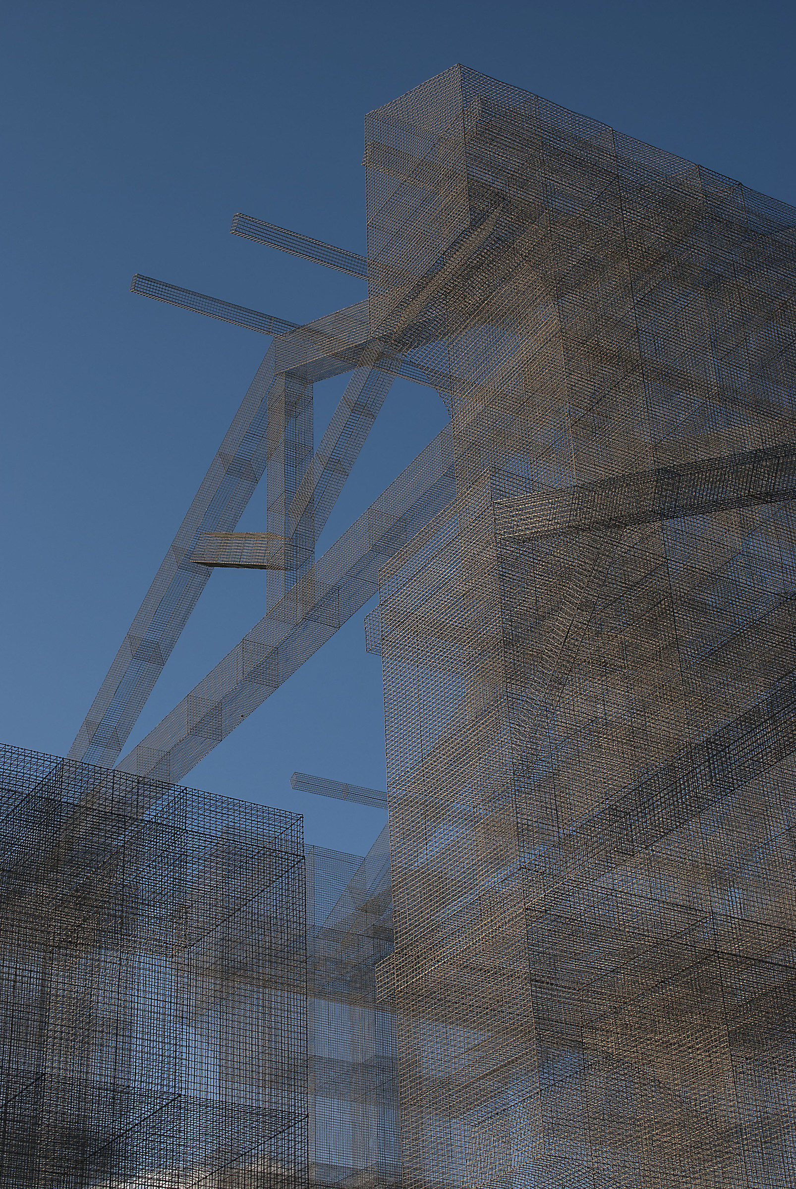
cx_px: 398
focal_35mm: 60
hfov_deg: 22.7
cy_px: 594
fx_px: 1985
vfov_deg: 33.4
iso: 100
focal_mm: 40
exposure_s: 1/250
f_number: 7.1
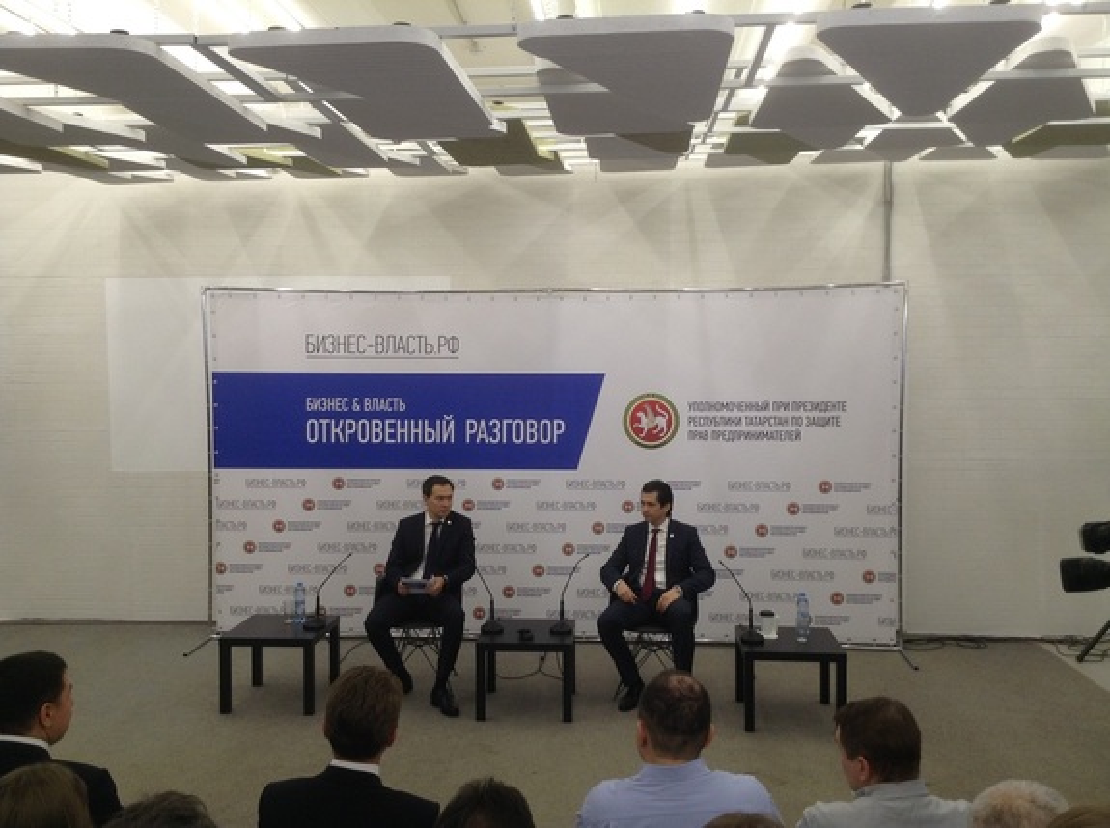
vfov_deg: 42.8
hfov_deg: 55.4
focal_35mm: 33
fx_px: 1056
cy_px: 414
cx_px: 555
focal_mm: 3.3
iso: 32
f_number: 2.4
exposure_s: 1/24
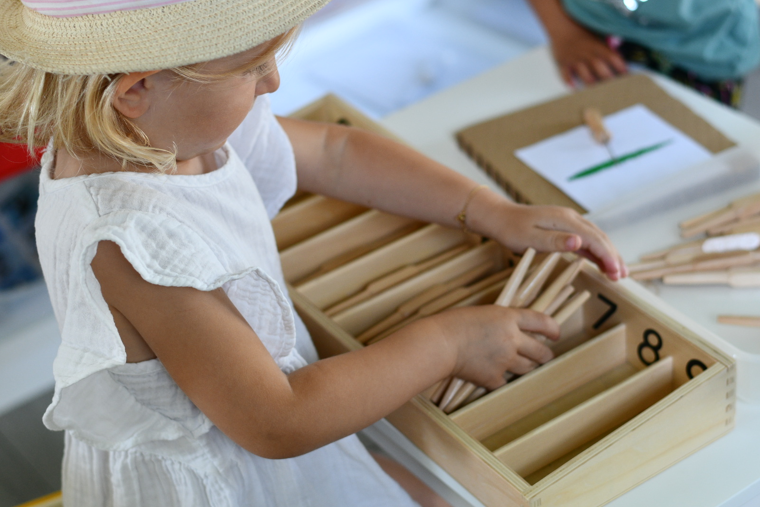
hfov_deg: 26.7
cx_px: 385
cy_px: 256
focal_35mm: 76
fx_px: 1604
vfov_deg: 17.9
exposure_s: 1/250
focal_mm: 50
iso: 500
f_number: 2.8
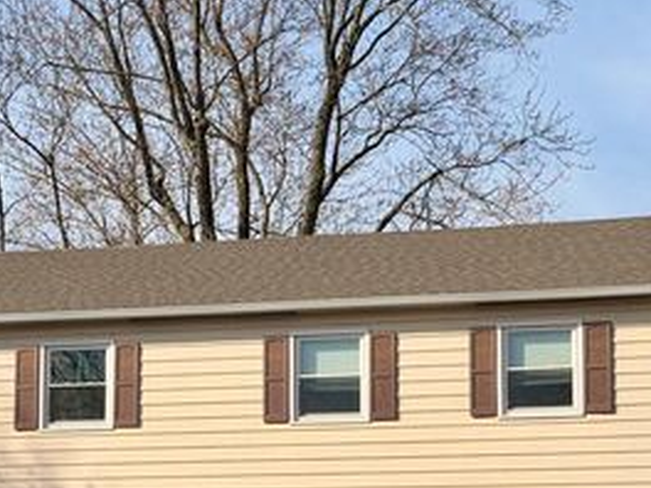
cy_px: 437
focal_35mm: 91
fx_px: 1711
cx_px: 286
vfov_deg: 16.0
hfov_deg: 21.5
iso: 64
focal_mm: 6.76
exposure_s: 1/6024
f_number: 1.78
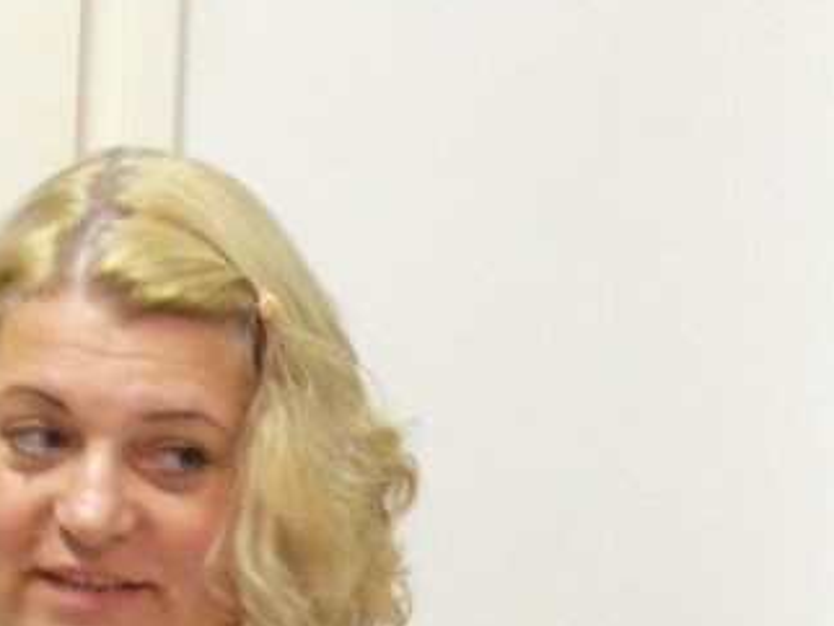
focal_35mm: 306
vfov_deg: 4.9
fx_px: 7378
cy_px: 427
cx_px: 142
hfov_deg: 6.5
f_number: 3.4
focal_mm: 15.5
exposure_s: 1/10
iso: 400
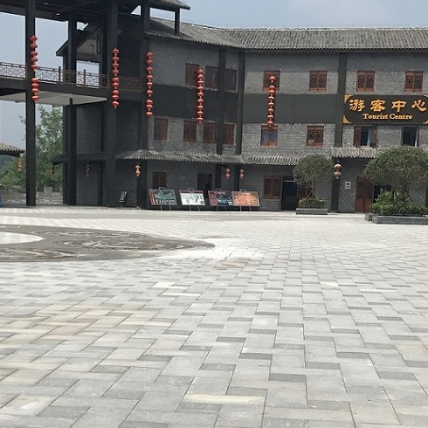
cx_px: 166
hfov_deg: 28.1
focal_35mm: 61
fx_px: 853
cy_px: 326
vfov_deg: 27.7
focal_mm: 3.99
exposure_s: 1/3425
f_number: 1.8
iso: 20
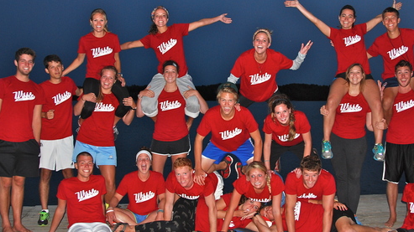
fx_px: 505
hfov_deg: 44.4
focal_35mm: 46
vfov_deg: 25.9
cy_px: 107
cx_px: 245
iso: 280
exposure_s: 1/60
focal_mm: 20
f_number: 3.8
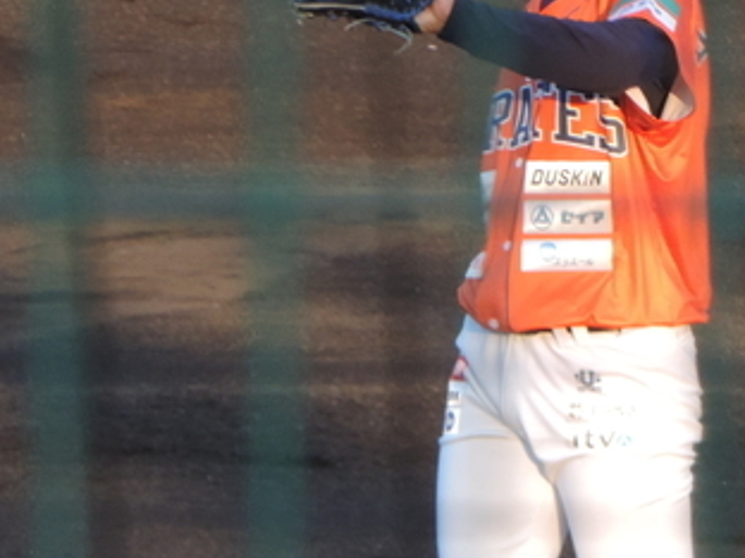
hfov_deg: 1.4
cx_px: 575
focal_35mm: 1410
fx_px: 30346
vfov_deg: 1.1
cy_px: 358
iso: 360
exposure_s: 1/250
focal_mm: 98.1
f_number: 4.9
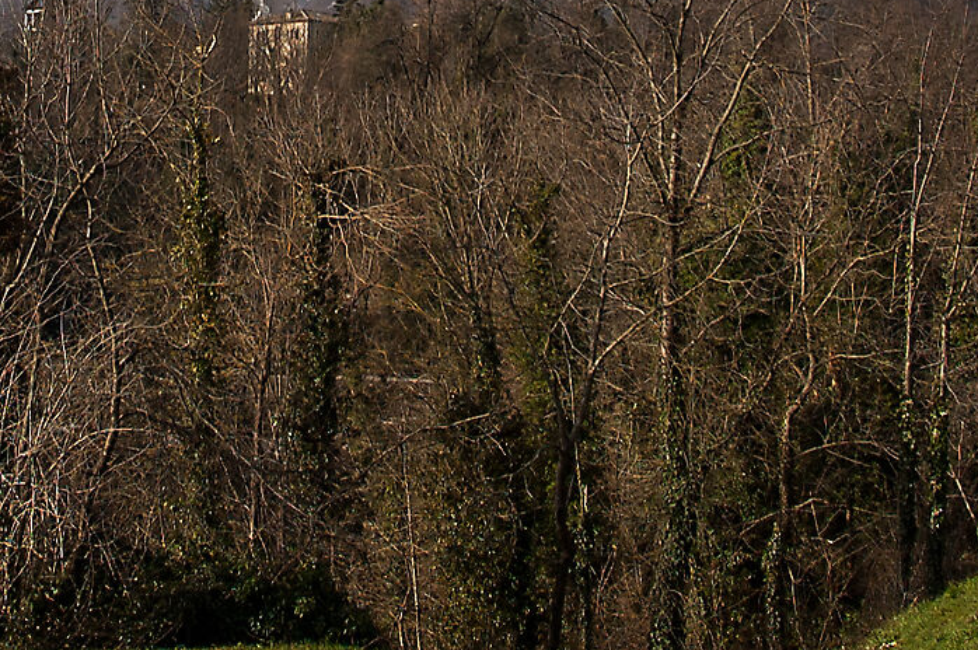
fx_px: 2381
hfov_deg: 23.0
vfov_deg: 14.7
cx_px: 235
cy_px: -259
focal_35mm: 88
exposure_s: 1/640
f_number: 5.6
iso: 200
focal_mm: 17
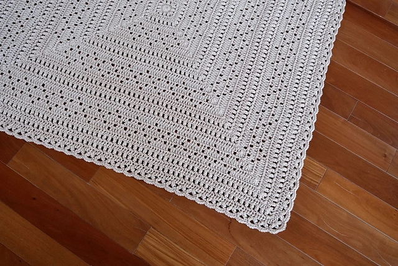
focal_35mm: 32
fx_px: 354
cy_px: 133
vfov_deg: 41.1
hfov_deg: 58.7
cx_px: 199
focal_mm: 21.2
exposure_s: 1/100
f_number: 4
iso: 3200
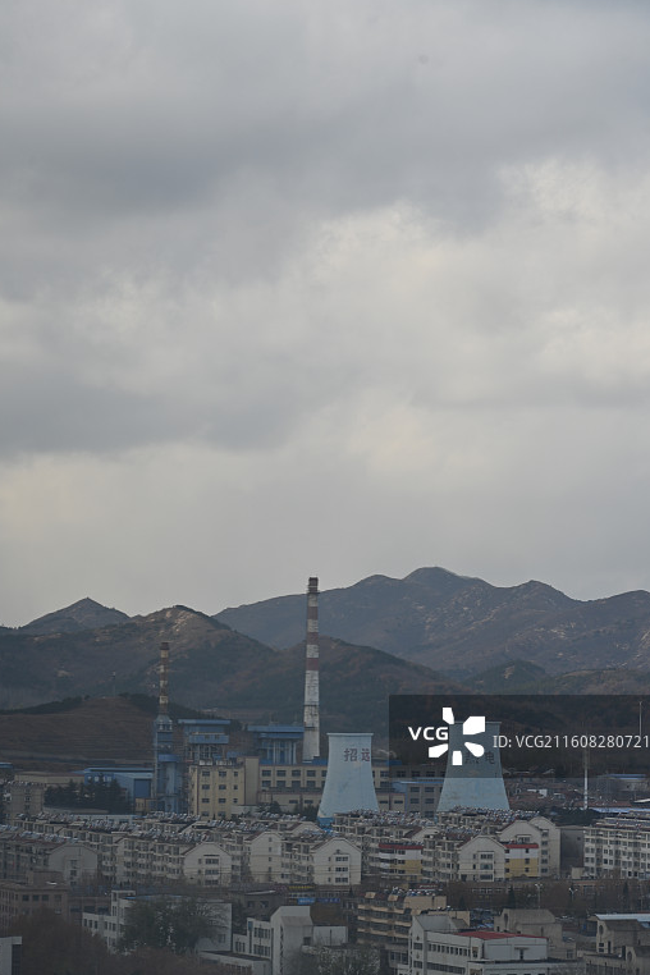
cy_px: 496
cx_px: 333
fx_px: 3412
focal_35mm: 126
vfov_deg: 16.3
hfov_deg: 10.9
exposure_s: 1/200
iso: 72
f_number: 8
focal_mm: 120
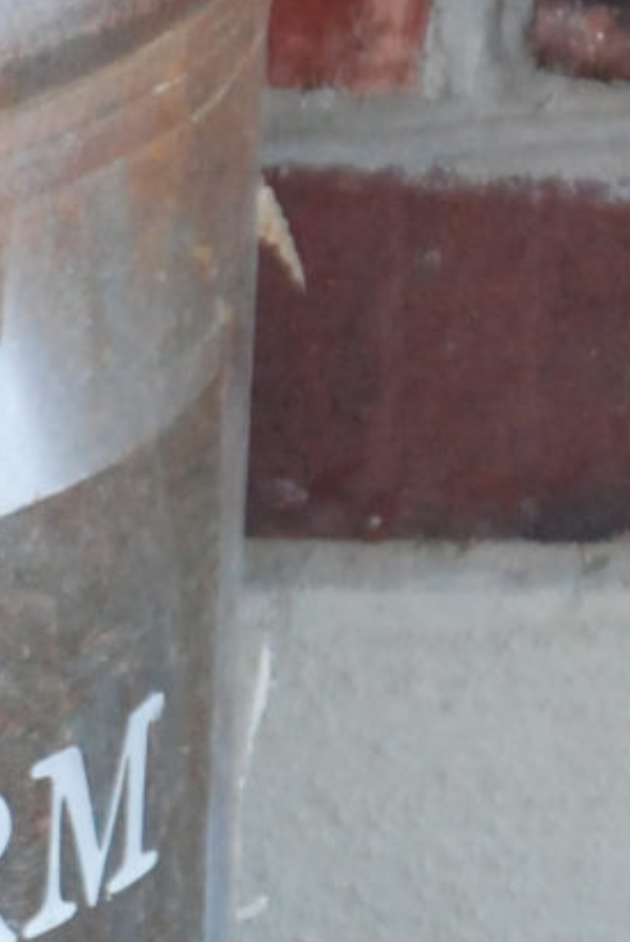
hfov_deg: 1.8
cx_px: -745
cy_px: 479
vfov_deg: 2.8
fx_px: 19584
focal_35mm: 748
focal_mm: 80
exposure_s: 1/640
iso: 1000
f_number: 5.6
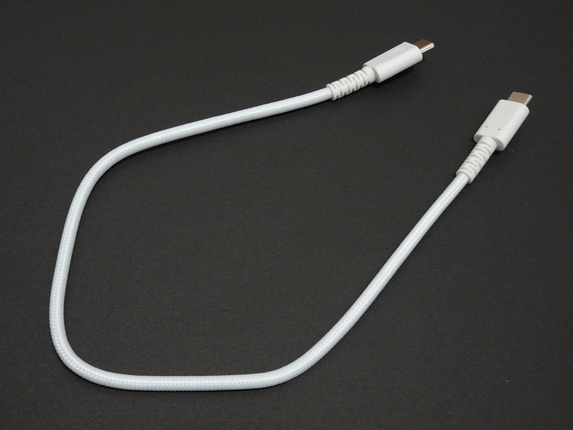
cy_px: 215
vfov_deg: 26.1
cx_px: 286
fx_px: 927
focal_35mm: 56
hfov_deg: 34.3
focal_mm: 8.94
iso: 200
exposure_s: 1/8
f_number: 4.5
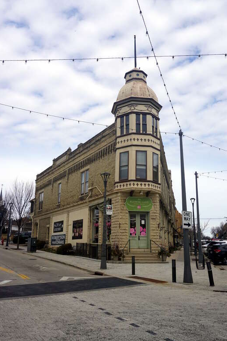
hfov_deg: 42.3
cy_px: 175
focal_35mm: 31
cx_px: 113
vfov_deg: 60.3
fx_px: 293
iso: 100
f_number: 11
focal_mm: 20
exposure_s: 1/160
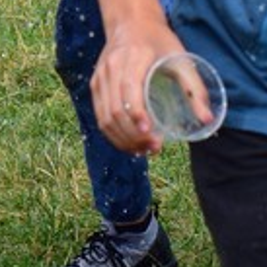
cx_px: -166
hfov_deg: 2.6
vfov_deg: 2.6
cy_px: -389
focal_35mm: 668
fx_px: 5829
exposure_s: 1/1000
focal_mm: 70
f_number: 9
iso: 800
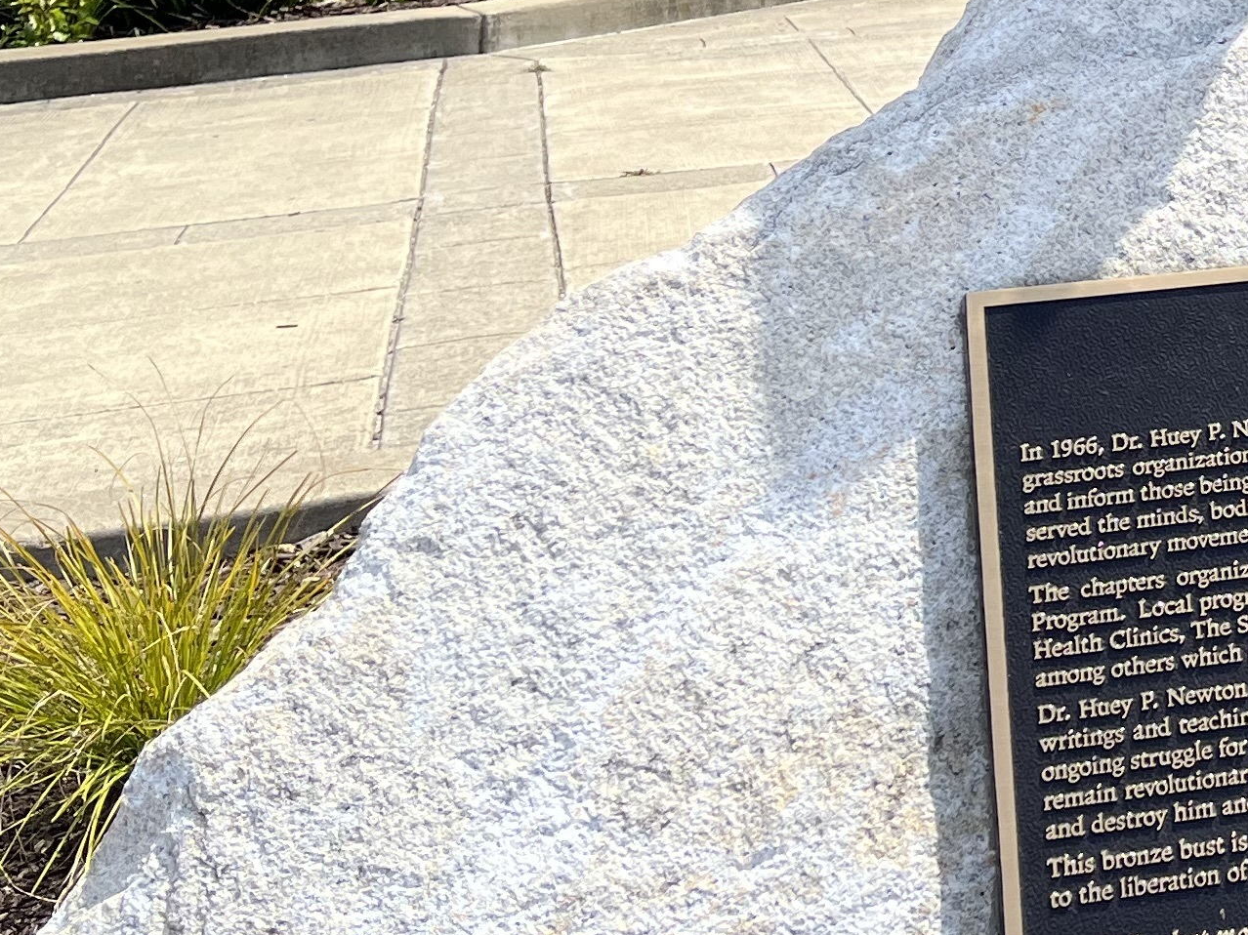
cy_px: -131
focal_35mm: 82
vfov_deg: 17.3
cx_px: 1726
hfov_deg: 21.1
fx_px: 2956
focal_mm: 5.1
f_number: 1.6
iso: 50
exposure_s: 1/4016
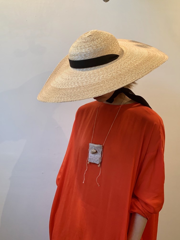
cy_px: 120
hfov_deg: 45.5
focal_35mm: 31
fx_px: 215
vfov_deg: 58.3
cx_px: 92
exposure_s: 1/50
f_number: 1.8
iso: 160
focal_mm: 4.25
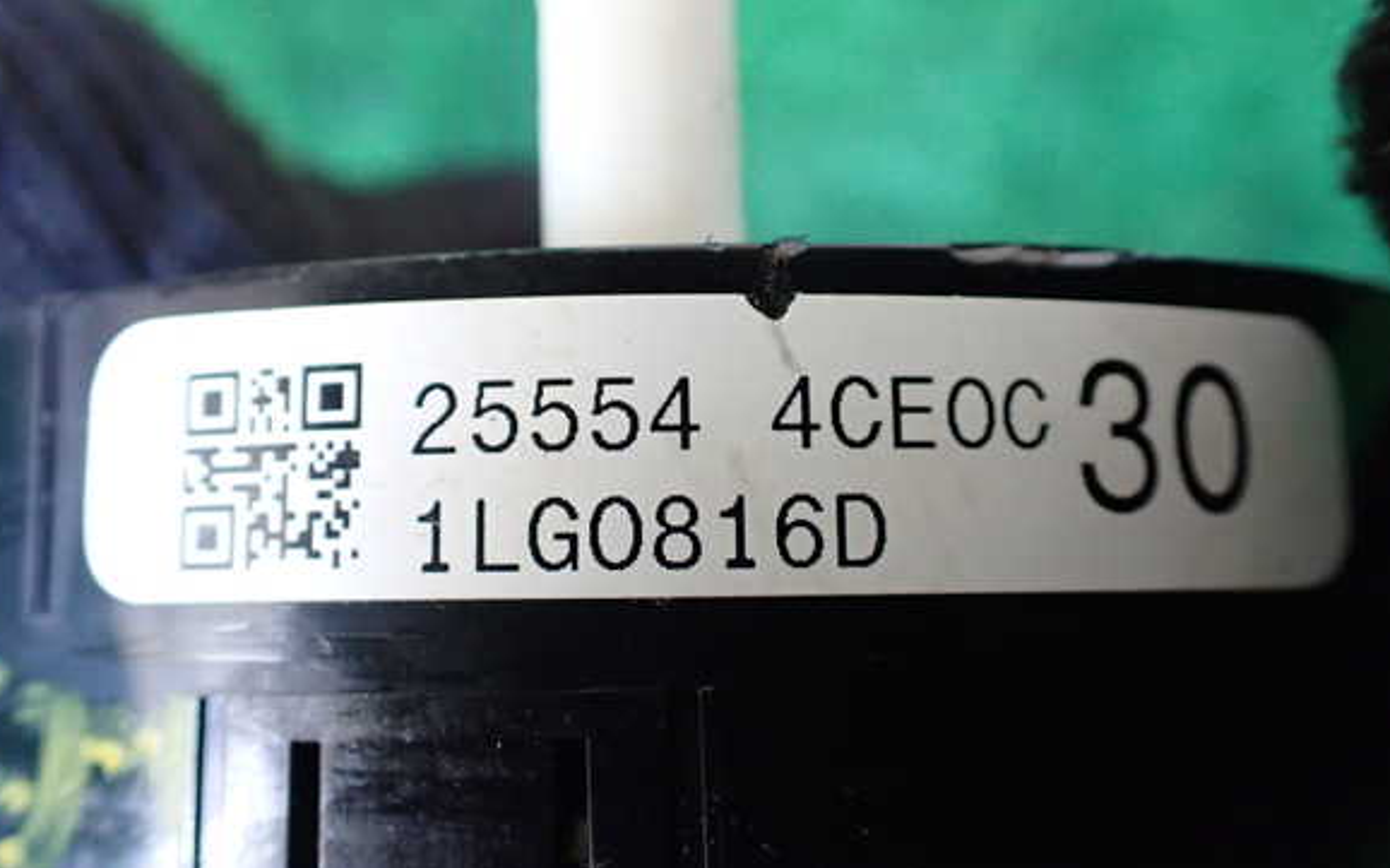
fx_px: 1250
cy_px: 404
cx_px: 685
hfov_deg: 58.2
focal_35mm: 33
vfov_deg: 38.3
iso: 800
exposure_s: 1/100
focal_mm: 5.4
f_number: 2.3
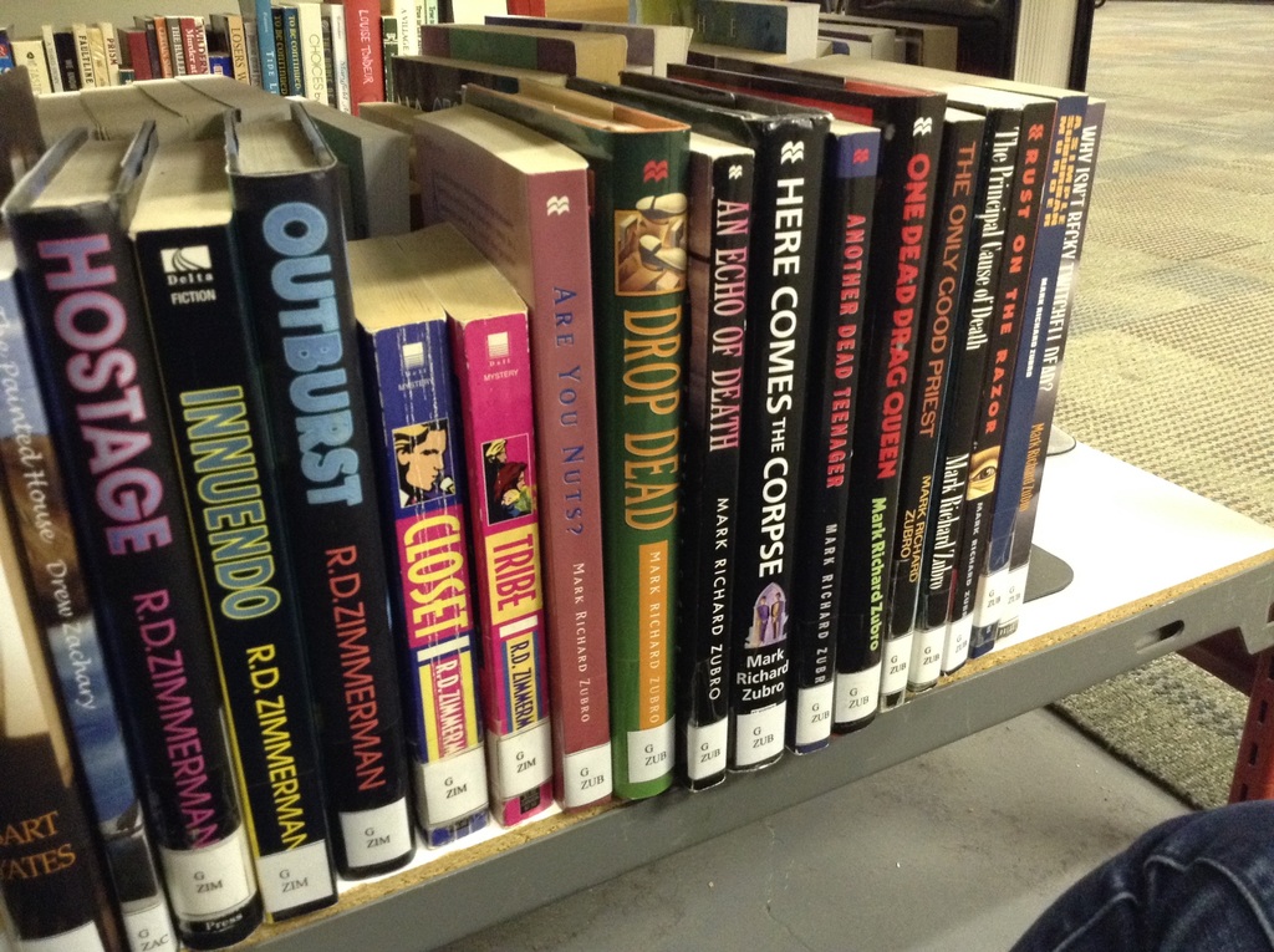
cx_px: 637
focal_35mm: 33
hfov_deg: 55.4
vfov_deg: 42.8
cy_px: 476
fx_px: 1213
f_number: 2.4
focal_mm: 3.3
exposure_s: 1/15
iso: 250
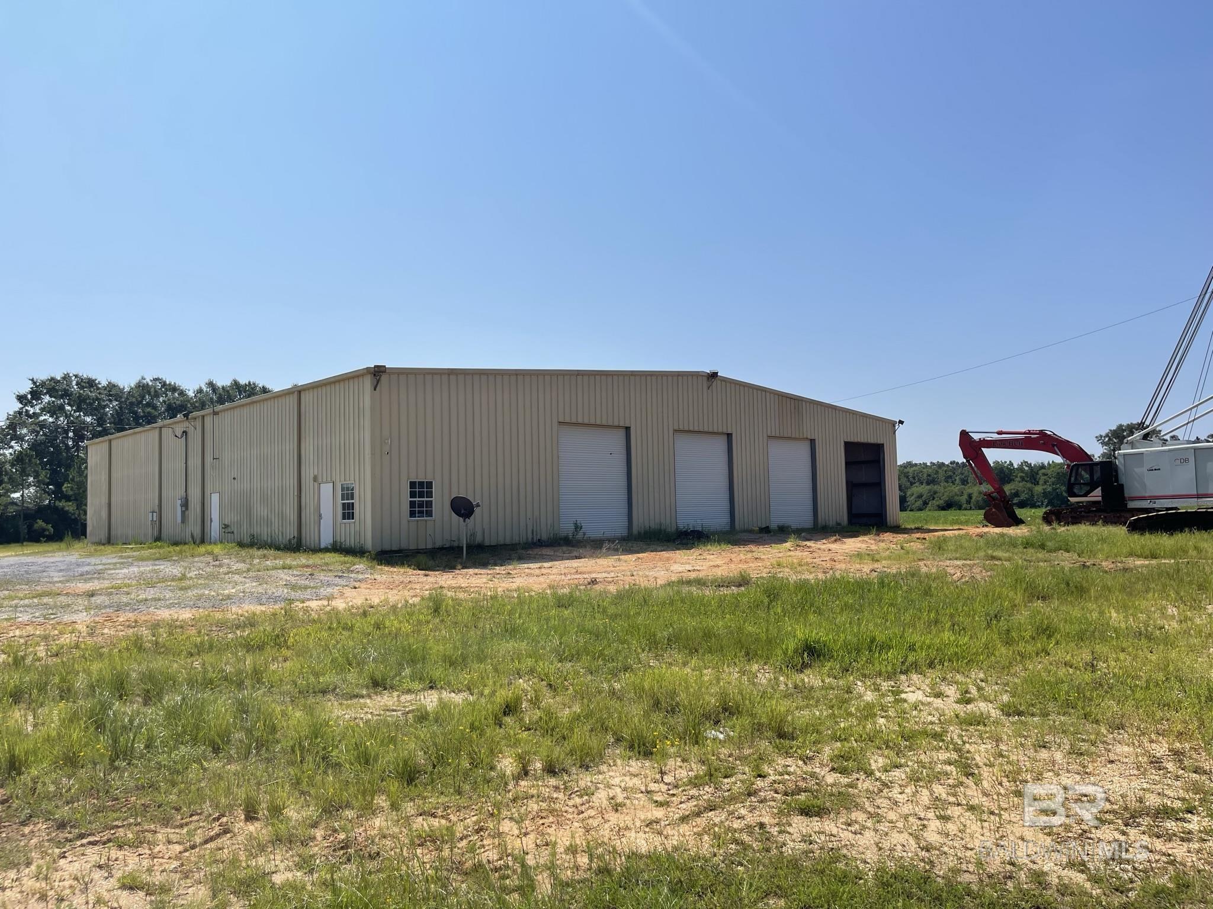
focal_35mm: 26
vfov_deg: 53.1
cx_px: 606
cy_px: 454
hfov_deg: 67.3
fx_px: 911
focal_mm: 5.1
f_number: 1.6
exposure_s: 1/7407
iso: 32
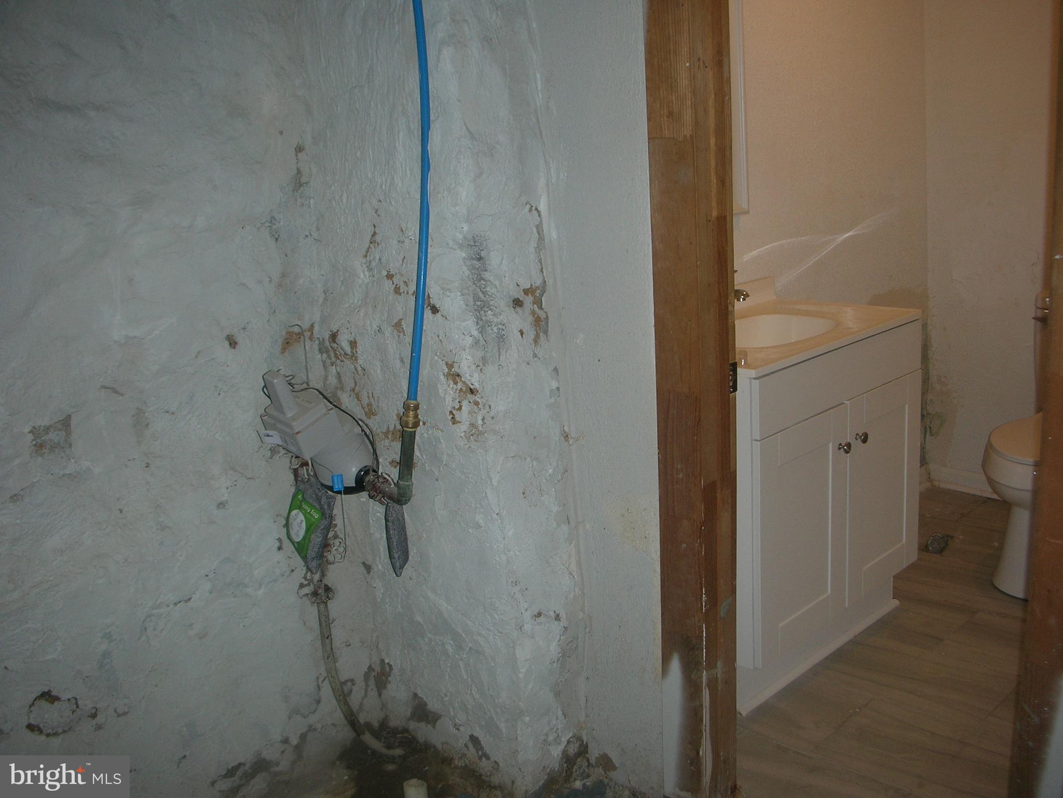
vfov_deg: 40.7
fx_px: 1075
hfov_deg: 52.6
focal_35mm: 35
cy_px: 399
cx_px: 532
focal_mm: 5.8
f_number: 3
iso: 56
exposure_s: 1/60.1
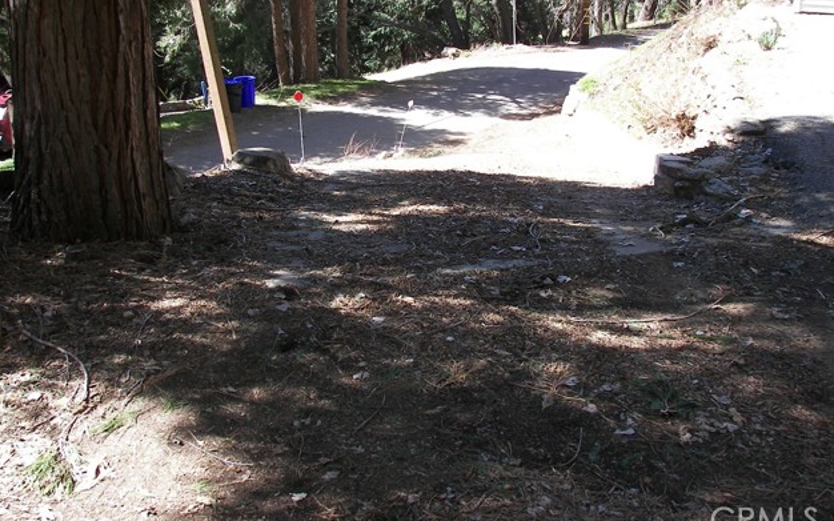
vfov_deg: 32.7
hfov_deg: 50.4
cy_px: 219
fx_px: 886
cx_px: 416
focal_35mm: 39
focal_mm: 6
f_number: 2.8
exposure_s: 1/160
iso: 50
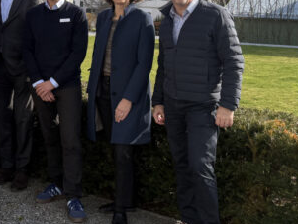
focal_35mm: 69
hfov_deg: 25.9
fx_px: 594
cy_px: 1
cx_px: -37
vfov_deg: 20.6
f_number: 1.6
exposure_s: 1/2141
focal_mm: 5.96
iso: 50
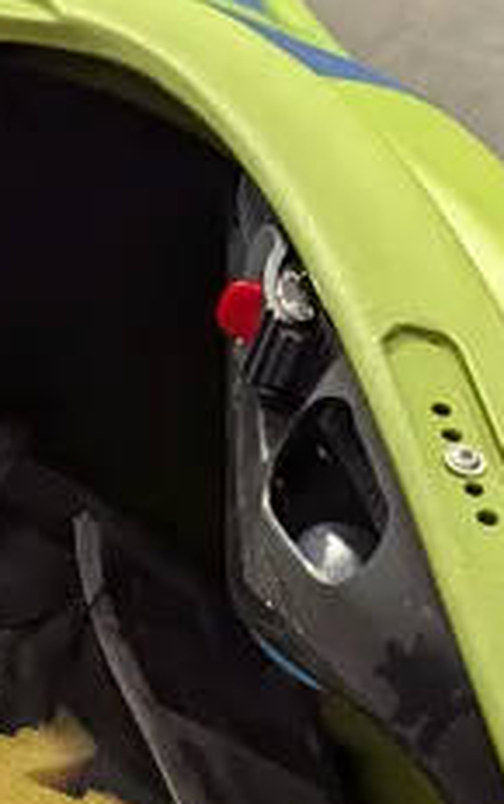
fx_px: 2563
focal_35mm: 117
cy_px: 1145
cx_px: -184
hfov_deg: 10.9
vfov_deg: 16.5
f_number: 1.85
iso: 810
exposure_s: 1/100
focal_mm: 6.81
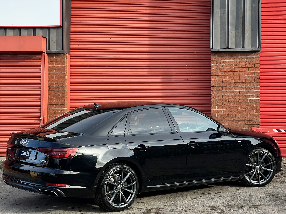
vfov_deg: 19.1
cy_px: 107
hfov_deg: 25.3
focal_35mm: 77
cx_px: 143
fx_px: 636
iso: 32
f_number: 2.8
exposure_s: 1/176
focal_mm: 9
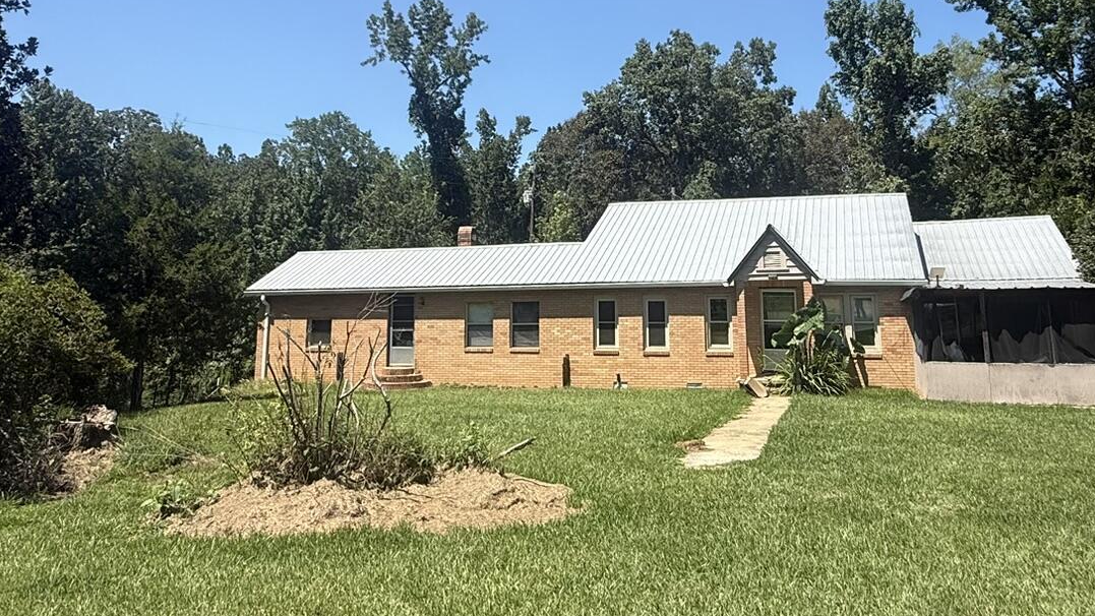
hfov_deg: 65.9
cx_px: 602
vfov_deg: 38.8
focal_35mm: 29
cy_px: 134
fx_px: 842
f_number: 2.2
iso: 50
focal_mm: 2.22
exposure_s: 1/1848
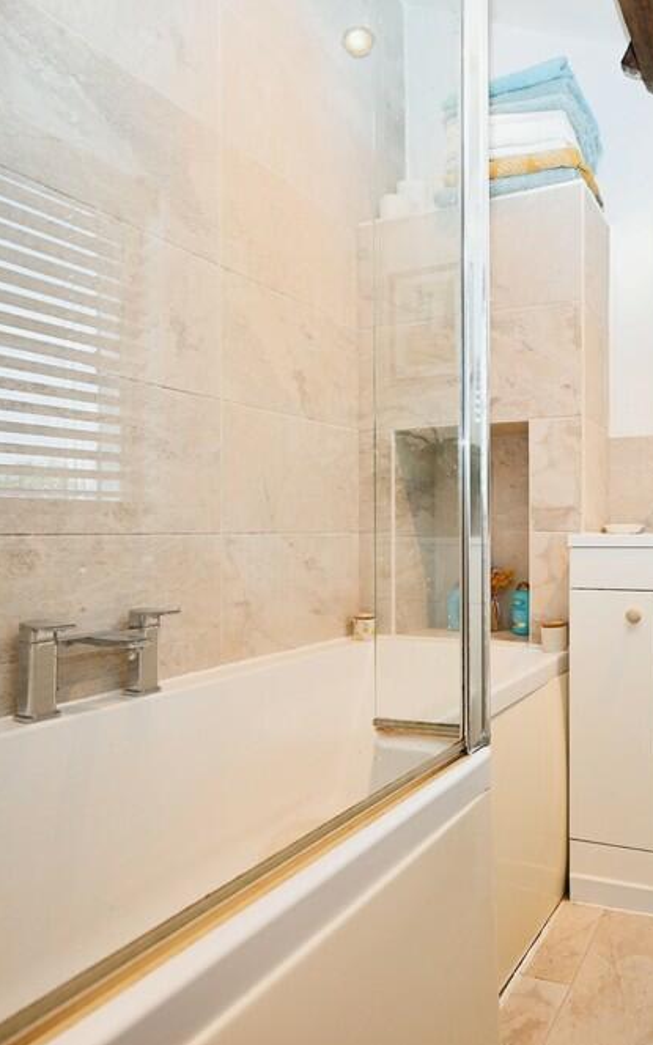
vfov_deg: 79.6
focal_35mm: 22
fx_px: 626
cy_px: 536
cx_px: 573
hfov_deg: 49.7
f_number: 4
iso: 560
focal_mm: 14
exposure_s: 1/60
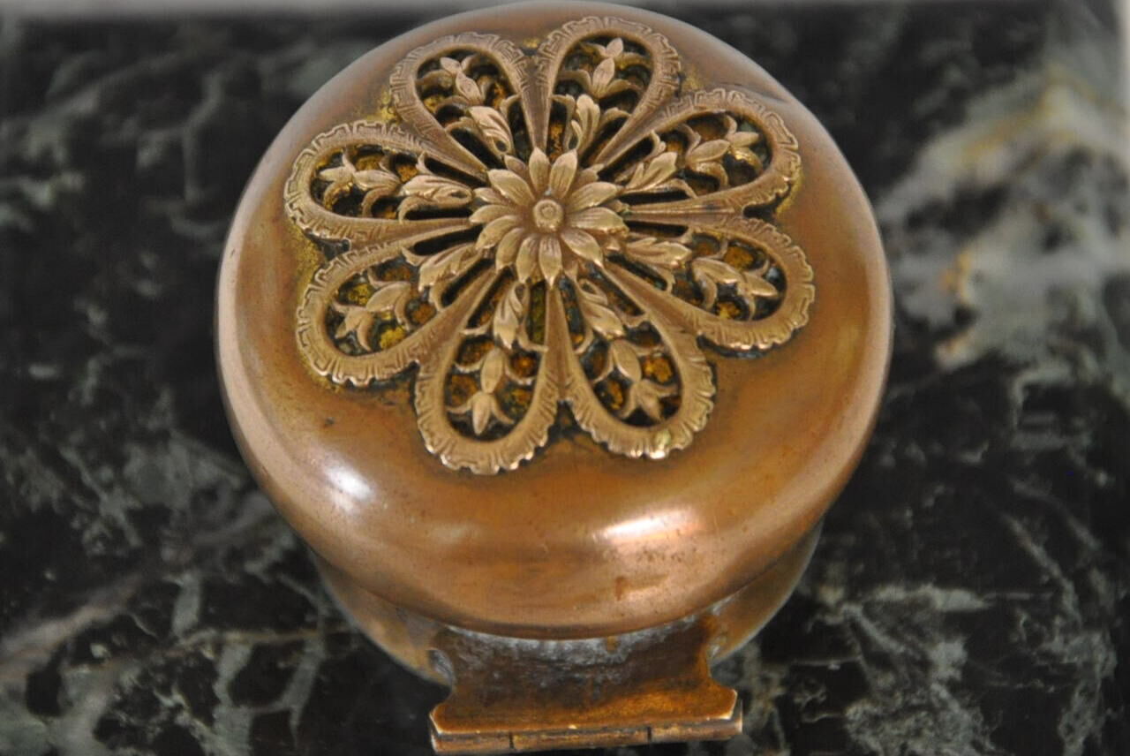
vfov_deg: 8.7
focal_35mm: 158
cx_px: 565
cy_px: 378
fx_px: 4948
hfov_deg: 13.0
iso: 1600
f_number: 5.6
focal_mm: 105
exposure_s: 1/50
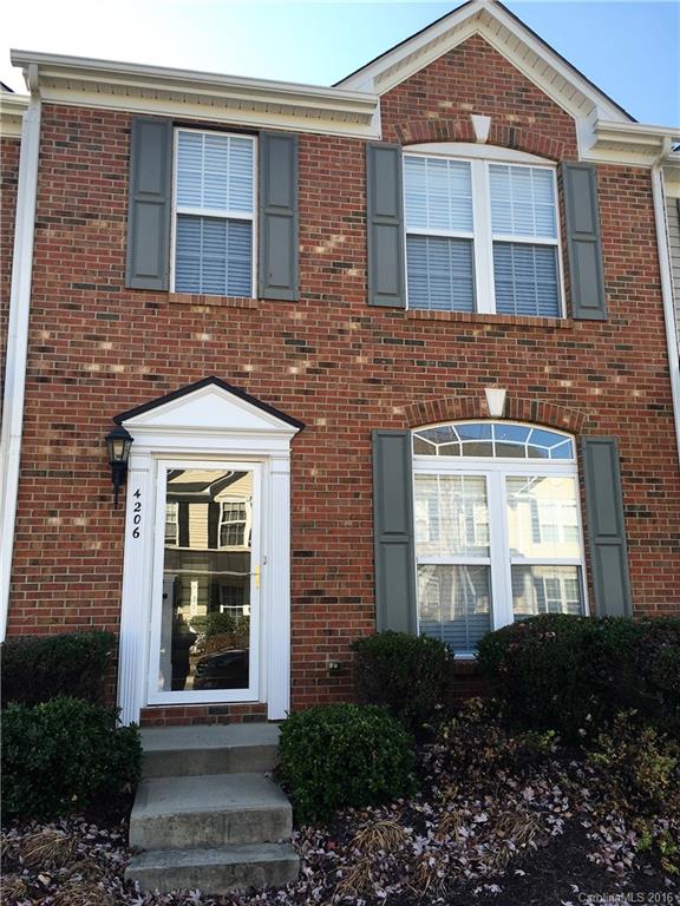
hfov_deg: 48.2
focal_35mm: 29
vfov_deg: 61.7
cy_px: 453
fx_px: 760
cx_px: 340
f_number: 2.2
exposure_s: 1/405
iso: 25
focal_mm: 4.15
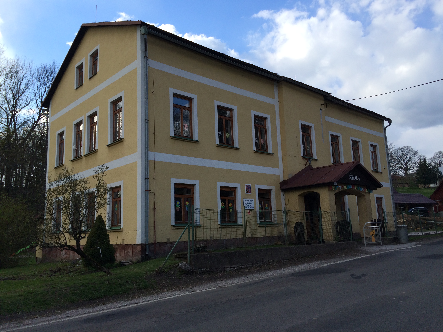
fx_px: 371
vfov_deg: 48.2
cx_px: 222
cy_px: 166
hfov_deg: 61.7
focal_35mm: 29
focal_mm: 4.15
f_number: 2.2
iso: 32
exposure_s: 1/1140
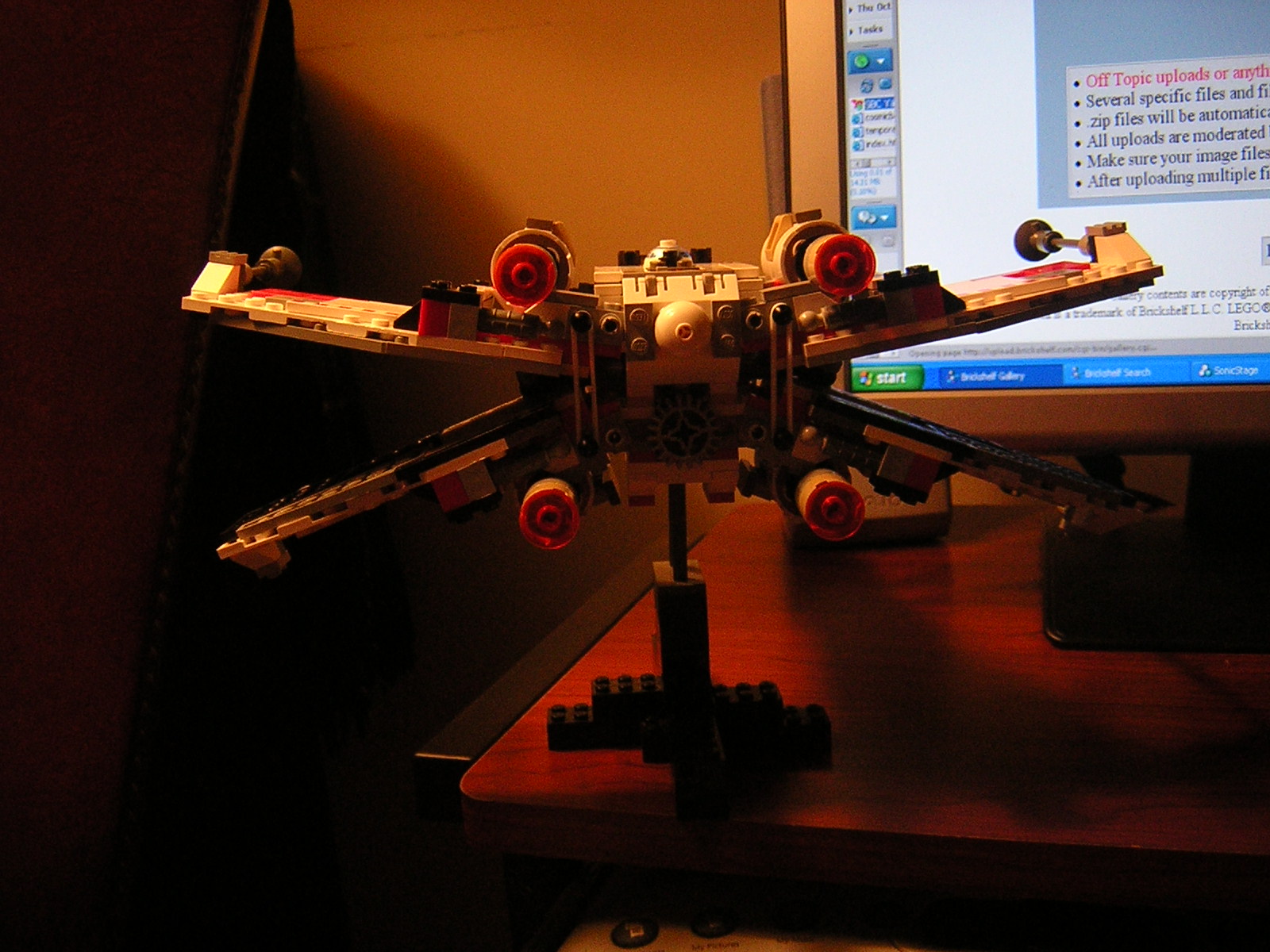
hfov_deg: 51.4
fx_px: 1321
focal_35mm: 36
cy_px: 476
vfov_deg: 39.7
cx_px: 635
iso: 400
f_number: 2.6
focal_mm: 4.7
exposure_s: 1/64
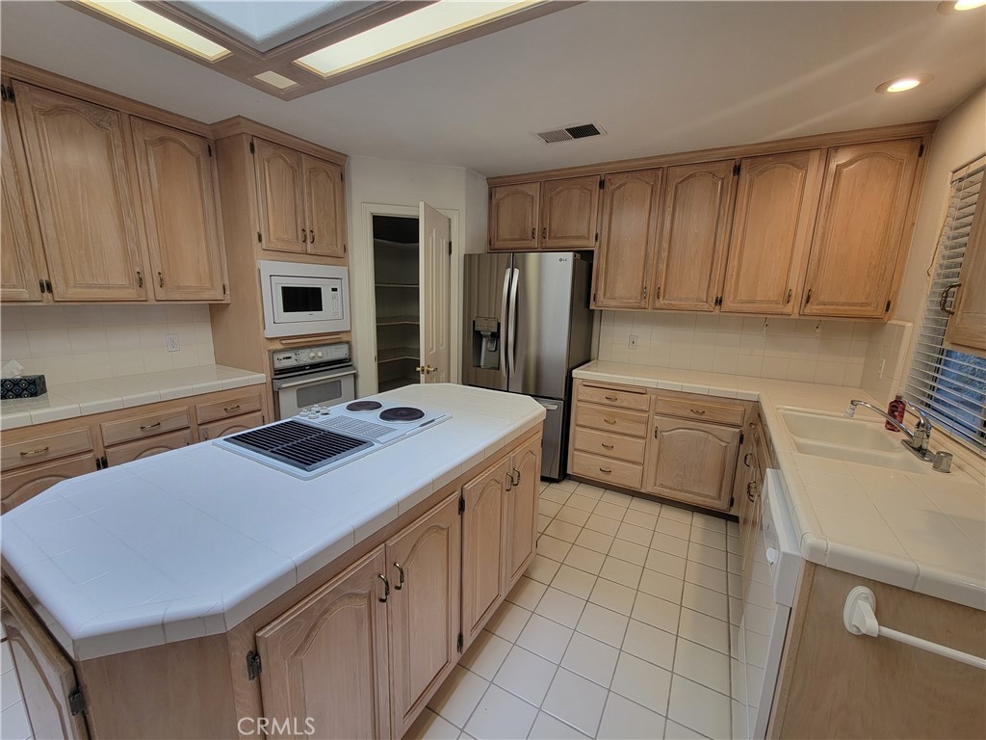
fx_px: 370
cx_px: 493
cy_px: 370
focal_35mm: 13
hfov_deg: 106.2
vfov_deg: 89.9
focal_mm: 2.2
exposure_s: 1/60
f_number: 2.2
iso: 80
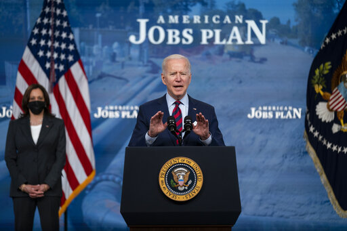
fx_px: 1330
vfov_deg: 9.9
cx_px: 174
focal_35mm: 138
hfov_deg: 14.9
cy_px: 116
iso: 1250
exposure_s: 1/250
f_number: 2.8
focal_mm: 138
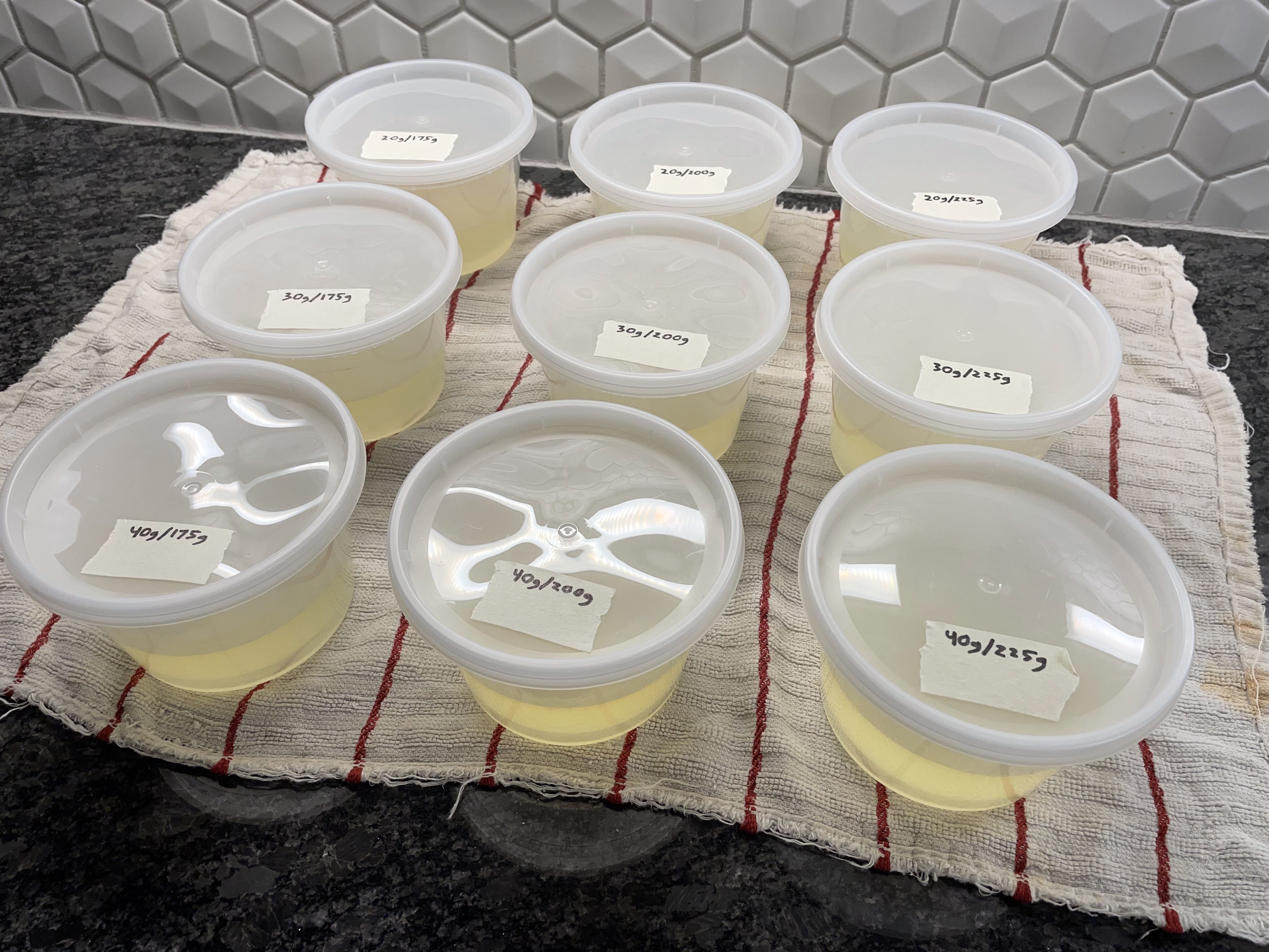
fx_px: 953
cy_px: 476
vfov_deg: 53.1
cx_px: 634
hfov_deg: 67.3
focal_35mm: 26
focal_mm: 4.2
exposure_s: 1/120
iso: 50
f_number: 1.6
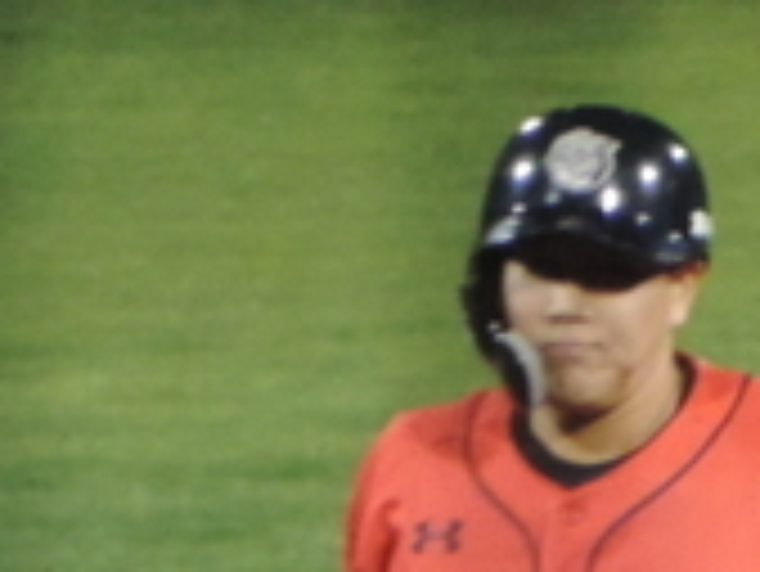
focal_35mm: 3549
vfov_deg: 0.4
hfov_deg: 0.6
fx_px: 77974
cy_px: 1153
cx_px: 908
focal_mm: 133.7
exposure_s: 1/40
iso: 800
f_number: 5.1
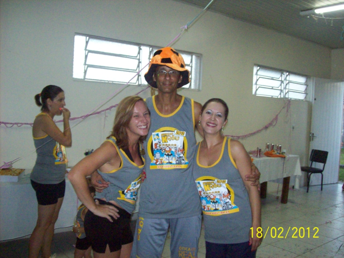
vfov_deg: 39.7
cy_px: 129
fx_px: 358
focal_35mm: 36
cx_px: 172
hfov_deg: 51.4
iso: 400
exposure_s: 1/128
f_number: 2.7
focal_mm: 6
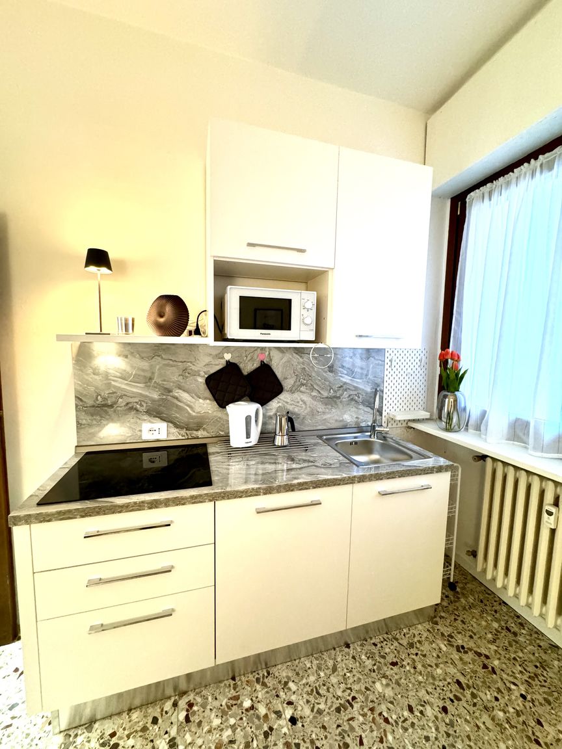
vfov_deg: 102.1
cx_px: 281
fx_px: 303
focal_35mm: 14
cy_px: 374
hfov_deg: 85.7
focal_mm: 2.22
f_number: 2.2
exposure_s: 1/50
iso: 800
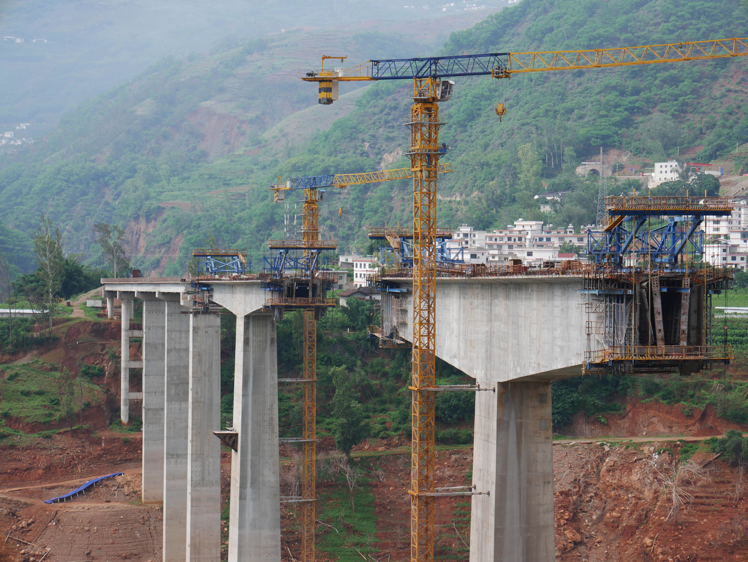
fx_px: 1816
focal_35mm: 84
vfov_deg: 17.6
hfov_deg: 23.3
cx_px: 374
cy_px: 281
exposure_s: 1/320
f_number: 8
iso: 200
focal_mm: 42
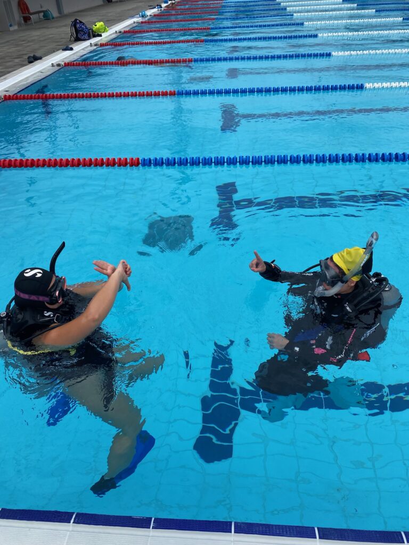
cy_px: 272
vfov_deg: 67.3
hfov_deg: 53.1
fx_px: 410
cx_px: 204
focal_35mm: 26
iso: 32
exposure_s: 1/1072
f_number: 1.8
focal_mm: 4.25
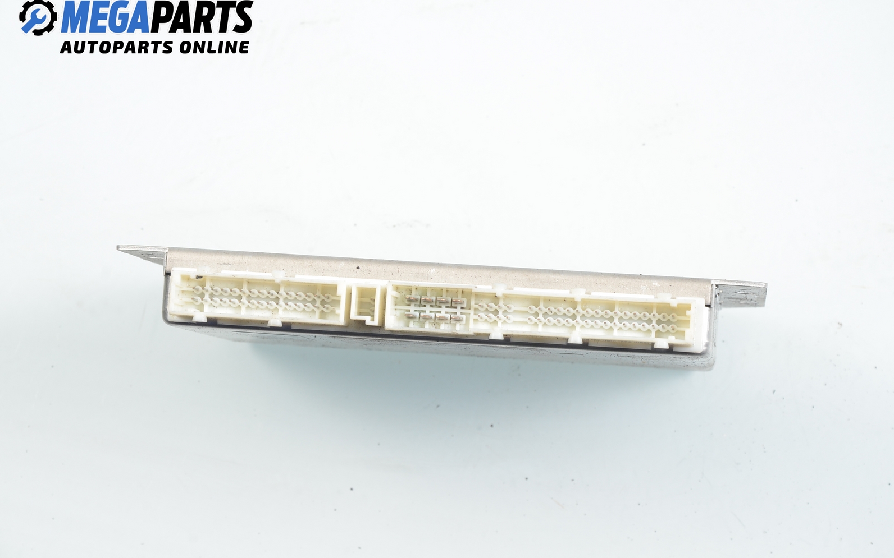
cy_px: 275
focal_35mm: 141
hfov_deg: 14.8
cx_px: 446
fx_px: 3435
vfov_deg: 9.3
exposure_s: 1/160
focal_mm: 92
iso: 400
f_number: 10
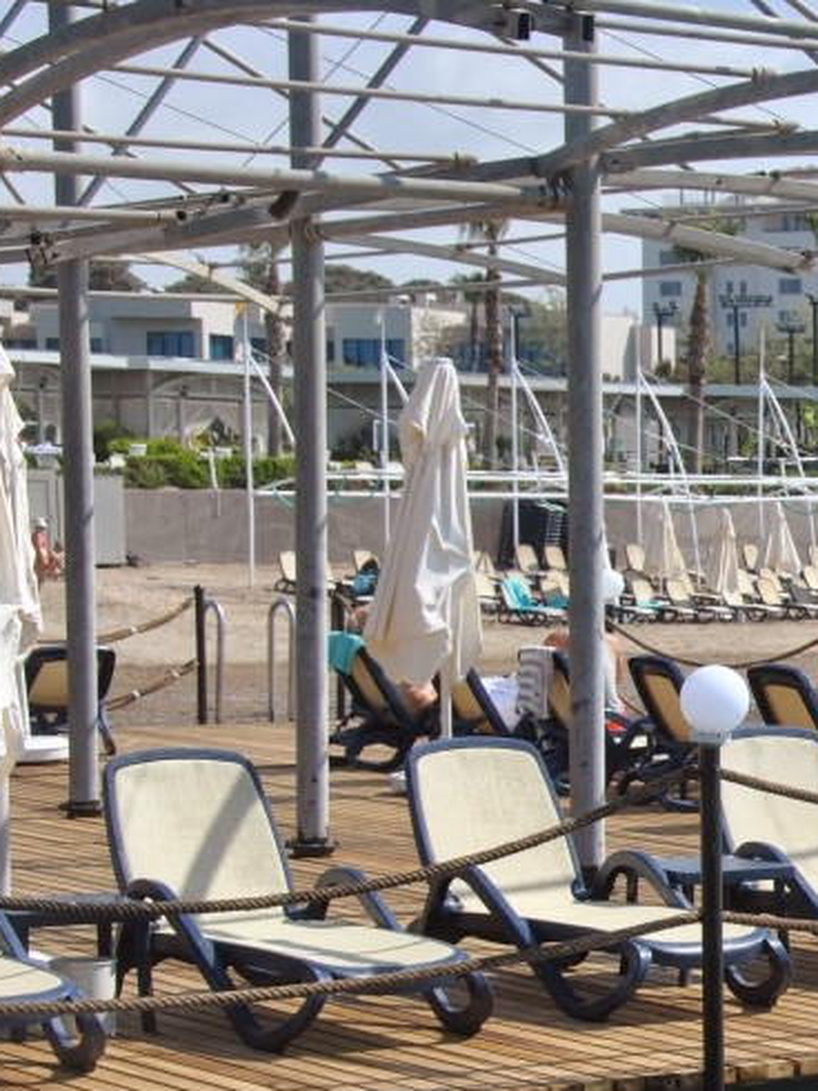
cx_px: 1190
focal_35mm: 118
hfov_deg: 12.0
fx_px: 3723
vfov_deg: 16.6
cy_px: 835
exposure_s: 1/250
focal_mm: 35
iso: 100
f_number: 8
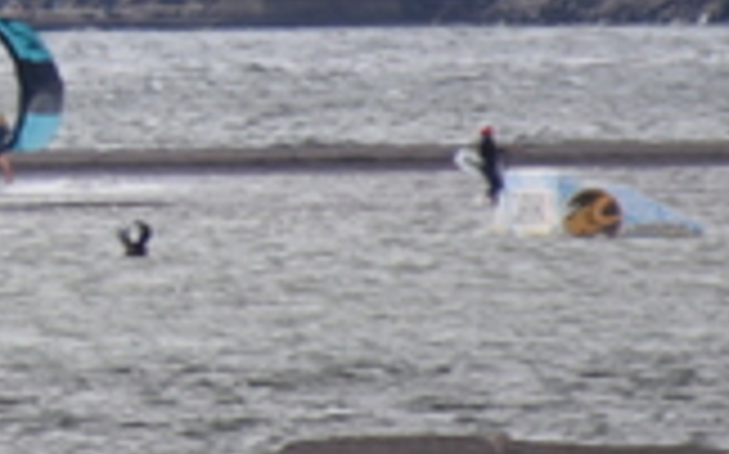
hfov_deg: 0.9
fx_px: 47927
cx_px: -1894
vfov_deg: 0.5
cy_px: -512
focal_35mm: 2414
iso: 250
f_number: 5.6
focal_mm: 300
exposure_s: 1/640
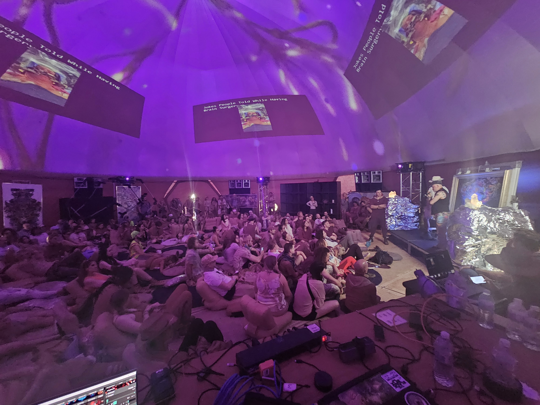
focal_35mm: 13
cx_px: 270
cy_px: 202
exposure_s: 1/24
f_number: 2.2
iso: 1250
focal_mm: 2.2
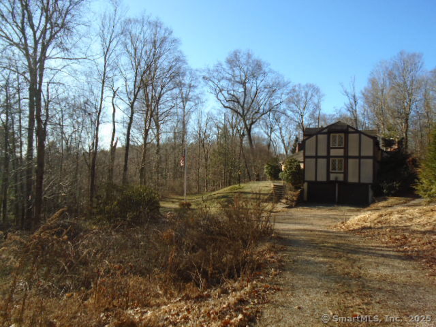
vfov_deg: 53.1
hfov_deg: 67.3
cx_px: 218
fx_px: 327
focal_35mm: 26
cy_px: 164
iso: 100
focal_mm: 4.6
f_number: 3.2
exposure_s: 1/500
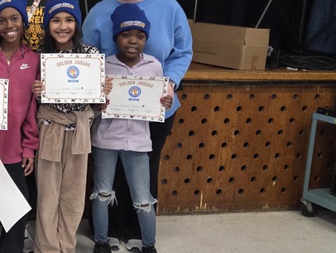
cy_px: 78
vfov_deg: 25.1
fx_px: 563
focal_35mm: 58
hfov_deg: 29.8
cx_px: -36
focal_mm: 5.4
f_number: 1.8
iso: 500
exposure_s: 1/120
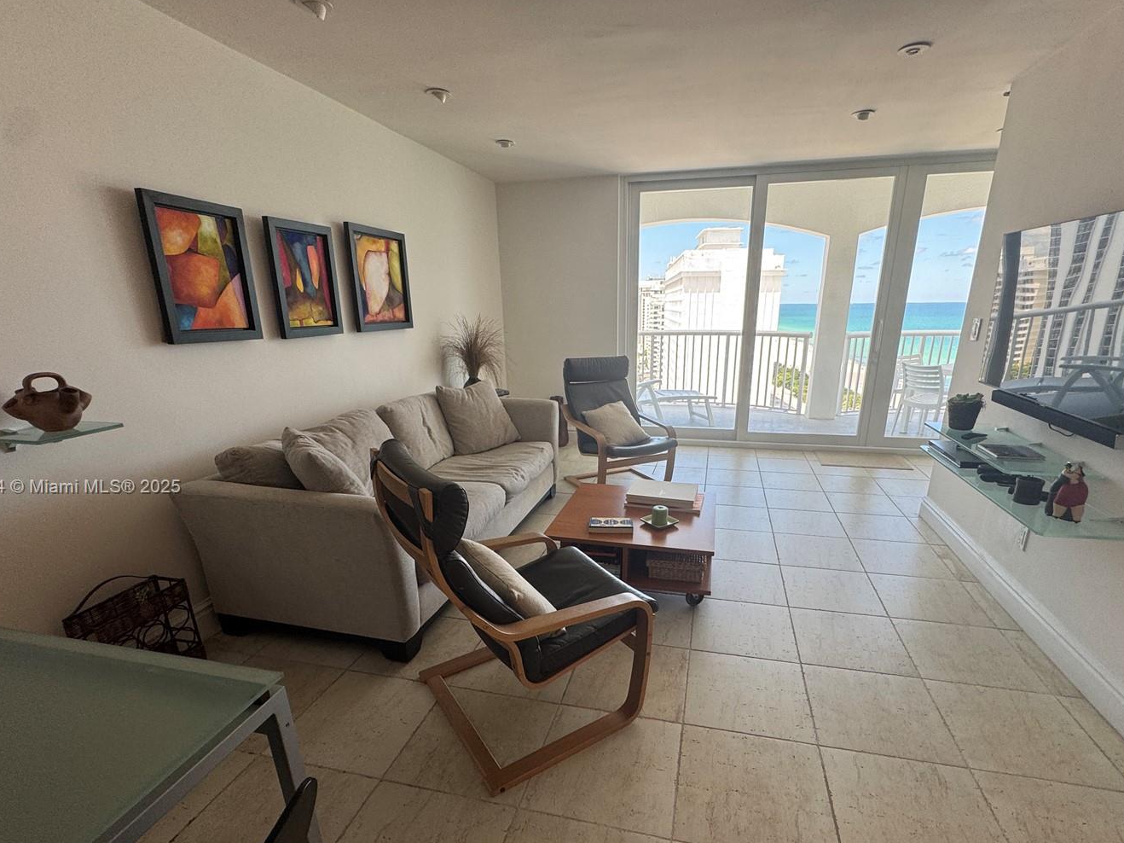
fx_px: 552
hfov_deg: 91.0
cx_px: 590
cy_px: 488
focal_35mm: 17
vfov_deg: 74.2
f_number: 2.2
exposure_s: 1/120
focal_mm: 2.22
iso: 80
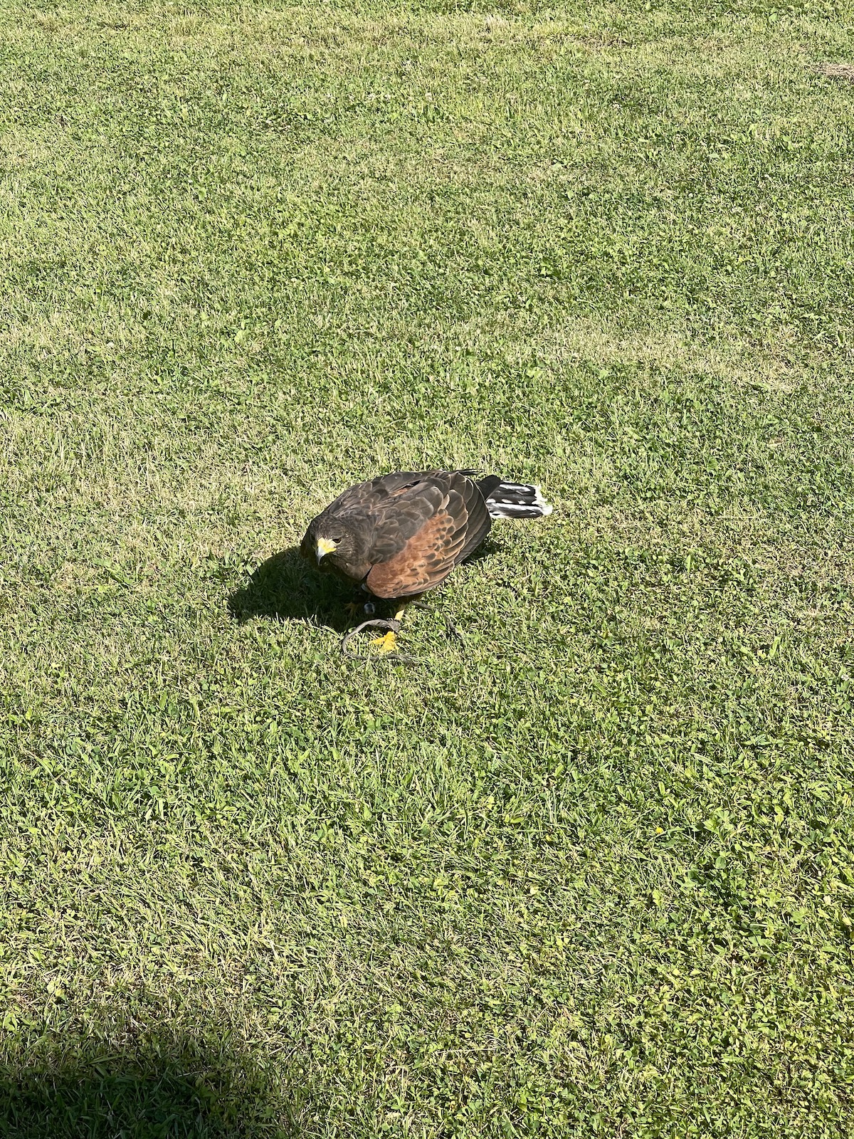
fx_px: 2105
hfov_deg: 22.9
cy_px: 570
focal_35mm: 64
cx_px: 427
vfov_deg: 30.3
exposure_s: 1/867
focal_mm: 7.5
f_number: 2.2
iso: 20
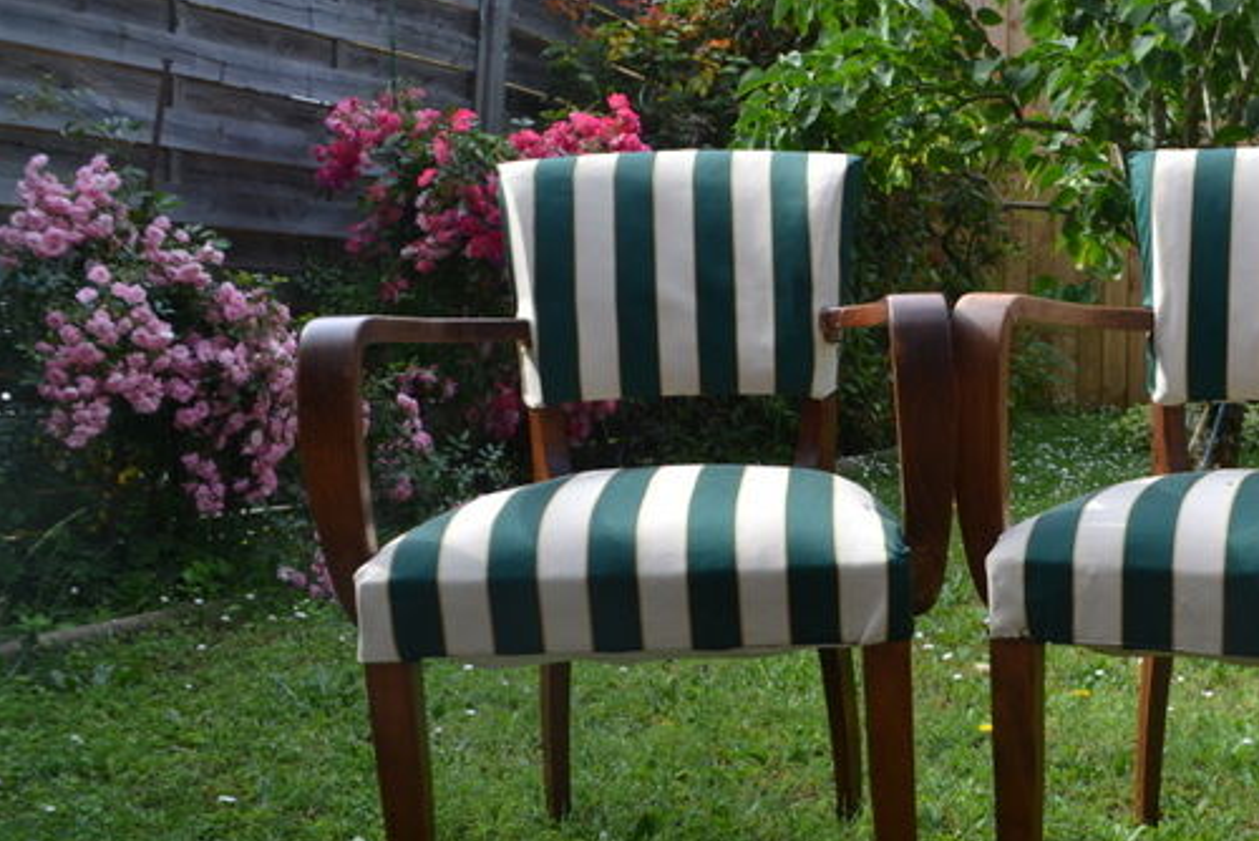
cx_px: 922
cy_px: 350
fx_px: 1680
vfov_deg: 28.1
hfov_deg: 40.1
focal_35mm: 48
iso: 100
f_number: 7.1
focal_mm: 20
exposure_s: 1/200
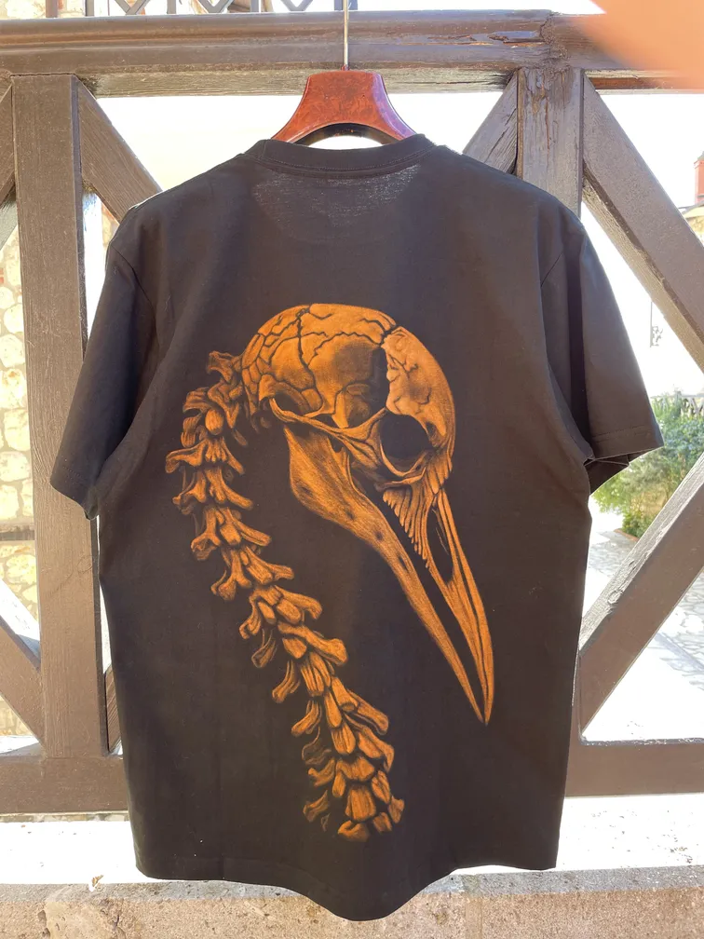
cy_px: 470
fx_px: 705
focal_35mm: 26
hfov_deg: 53.1
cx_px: 352
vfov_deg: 67.3
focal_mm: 4.2
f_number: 1.6
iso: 50
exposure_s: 1/121
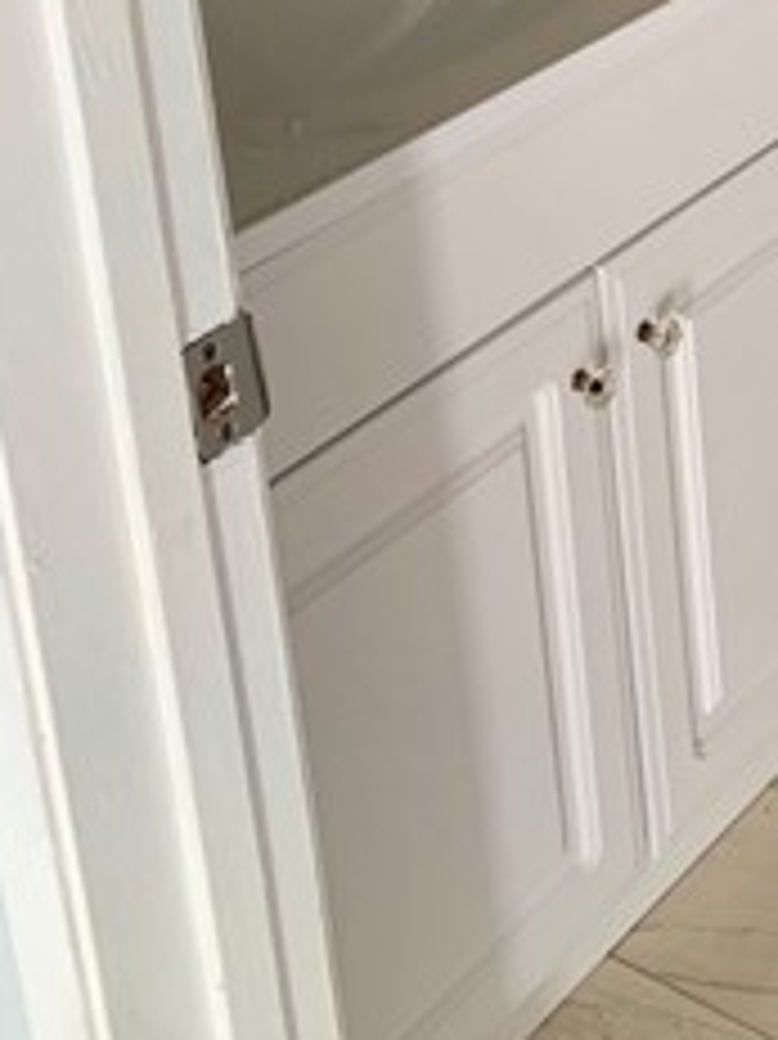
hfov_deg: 19.0
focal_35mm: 72
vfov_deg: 24.7
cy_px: -180
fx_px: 2160
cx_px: 994
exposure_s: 1/62
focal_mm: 4.25
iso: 100
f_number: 1.8
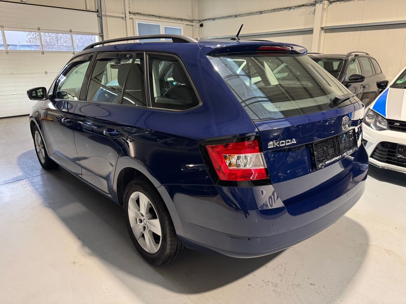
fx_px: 281
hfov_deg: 71.6
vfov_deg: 56.8
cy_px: 152
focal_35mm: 24
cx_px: 203
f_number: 1.78
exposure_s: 1/59
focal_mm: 6.76
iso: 640
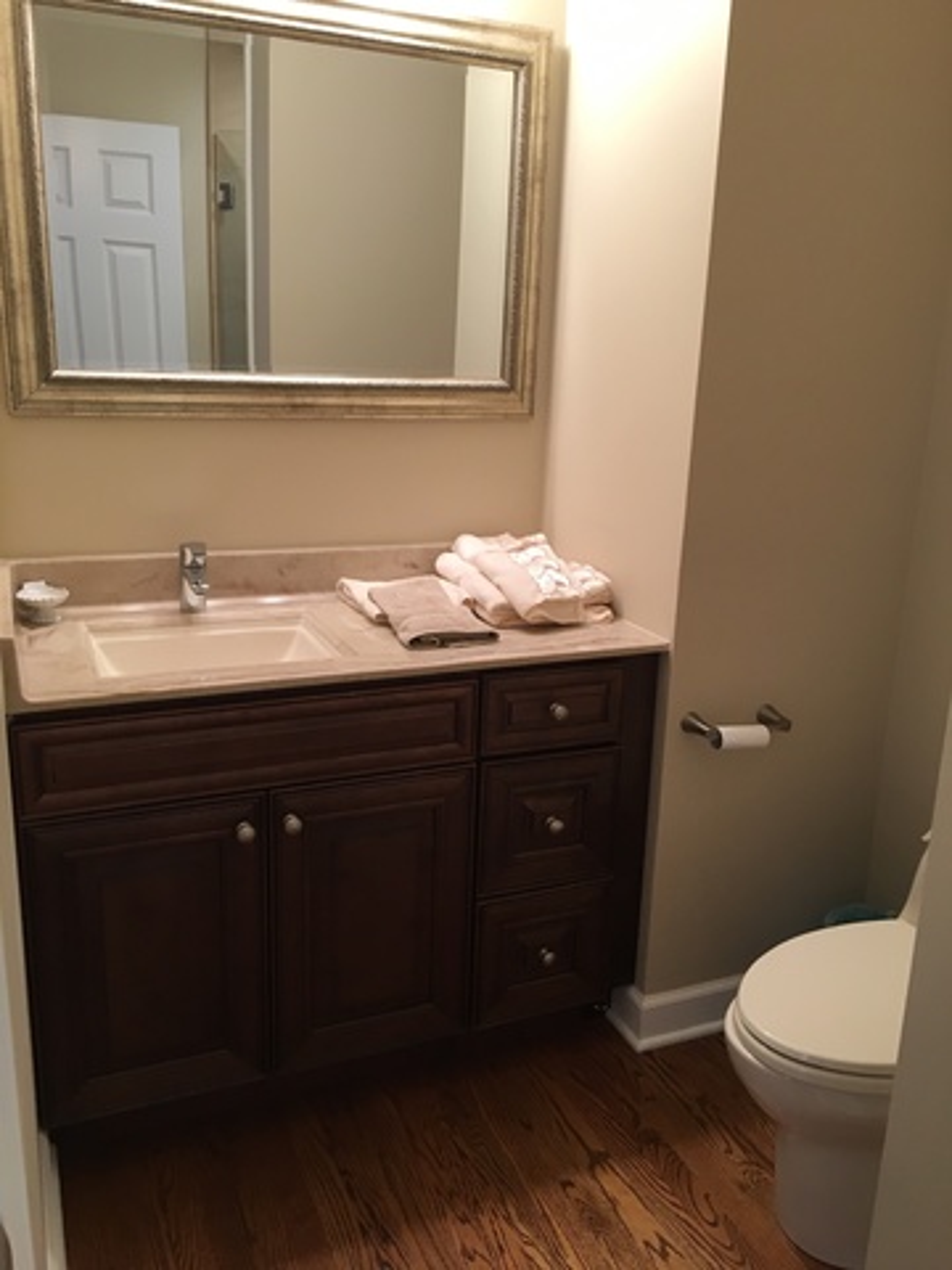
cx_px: 476
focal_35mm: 29
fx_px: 1063
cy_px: 635
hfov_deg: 48.2
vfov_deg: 61.7
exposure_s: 1/30
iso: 64
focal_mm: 4.15
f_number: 2.2
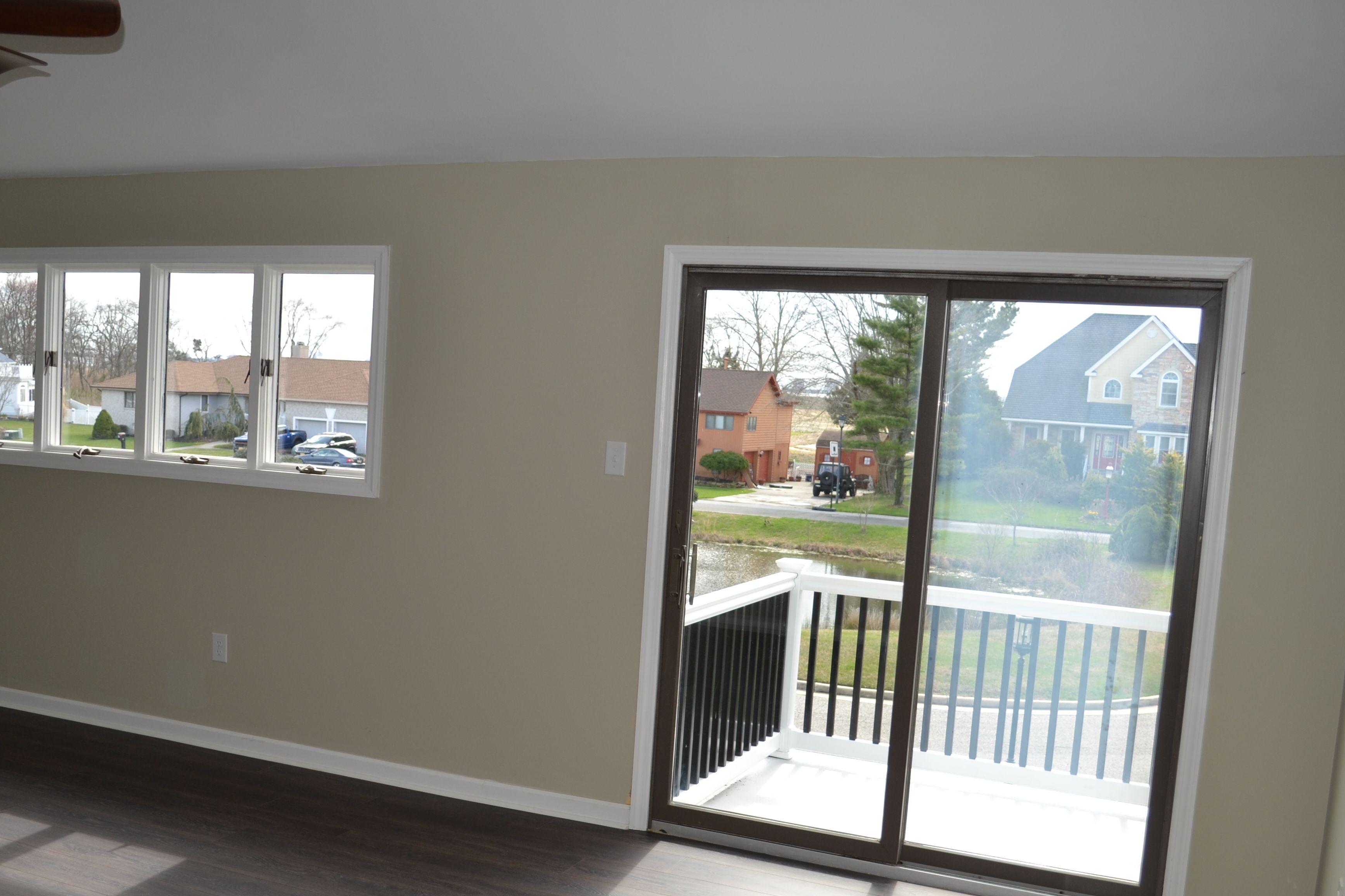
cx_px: 578
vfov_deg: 36.7
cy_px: 554
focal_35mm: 36
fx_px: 1345
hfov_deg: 53.0
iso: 100
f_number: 4
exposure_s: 1/160
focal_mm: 18
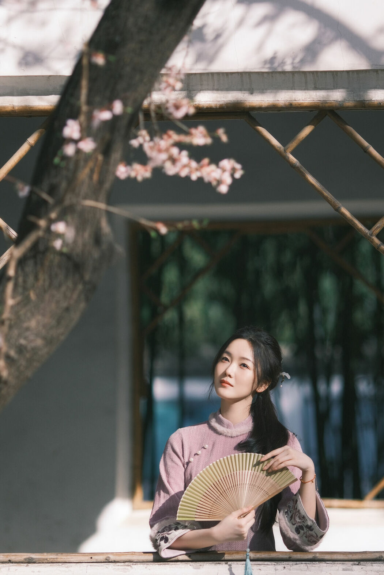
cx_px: 192
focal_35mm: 203
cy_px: 288
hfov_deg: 6.8
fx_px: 3248
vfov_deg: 10.1
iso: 800
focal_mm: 135
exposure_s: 1/14000
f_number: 2
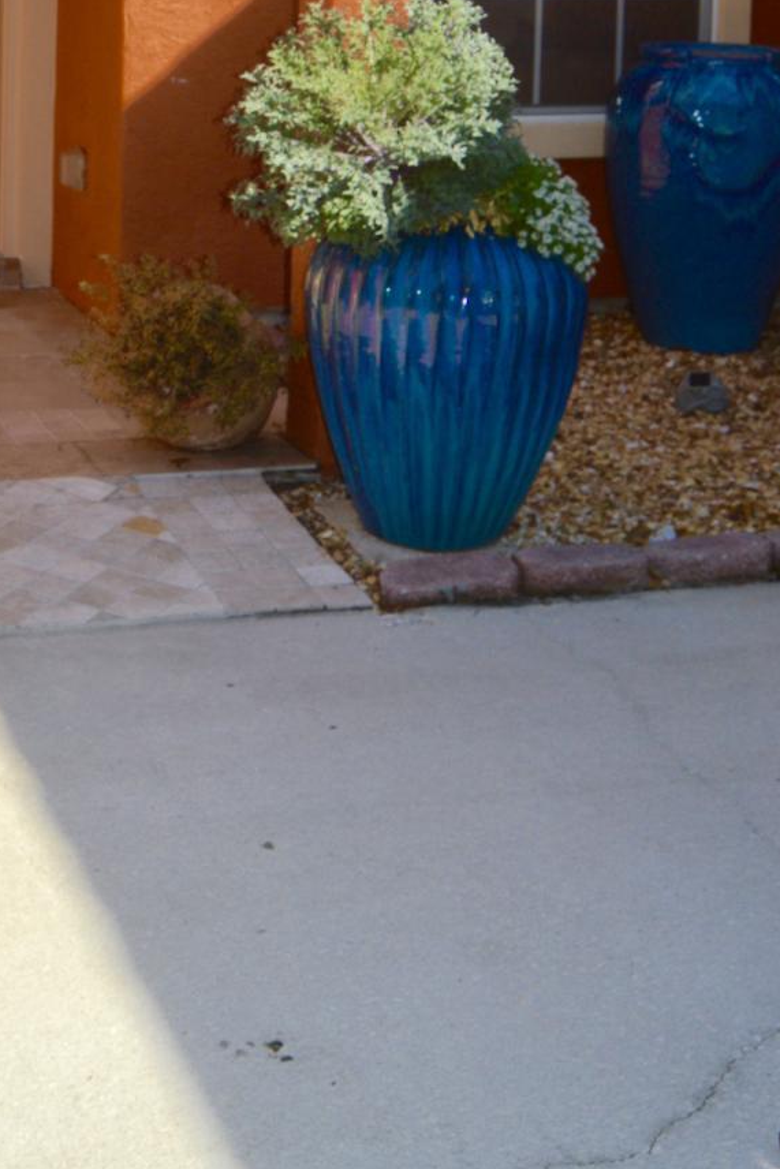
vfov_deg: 29.5
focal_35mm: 63
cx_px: -105
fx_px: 2047
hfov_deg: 20.5
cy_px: -41
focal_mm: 18
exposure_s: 1/200
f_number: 9
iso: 100
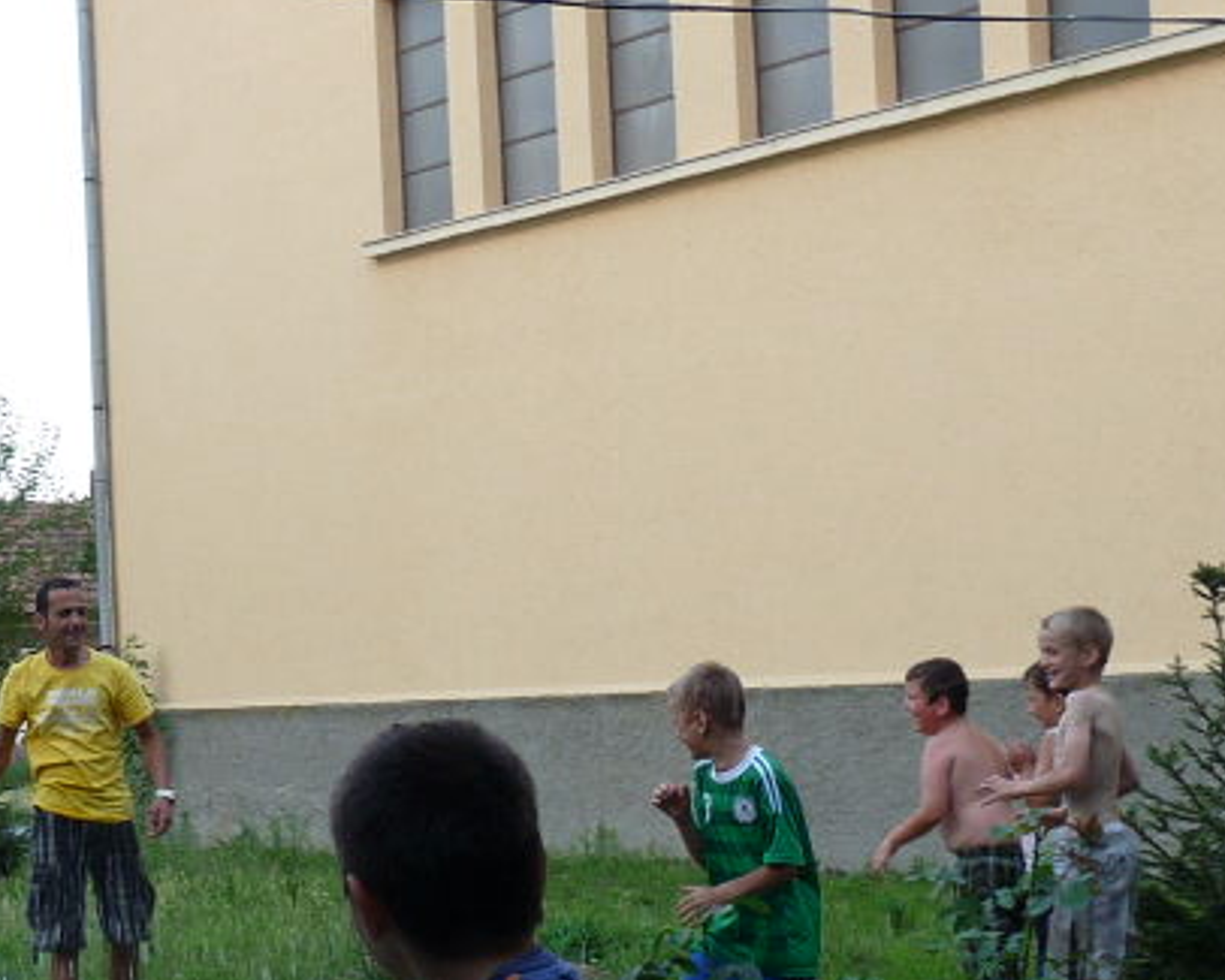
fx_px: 2792
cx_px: 281
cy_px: 639
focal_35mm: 77
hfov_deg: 24.4
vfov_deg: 19.9
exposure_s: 1/100
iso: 100
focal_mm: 5
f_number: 4
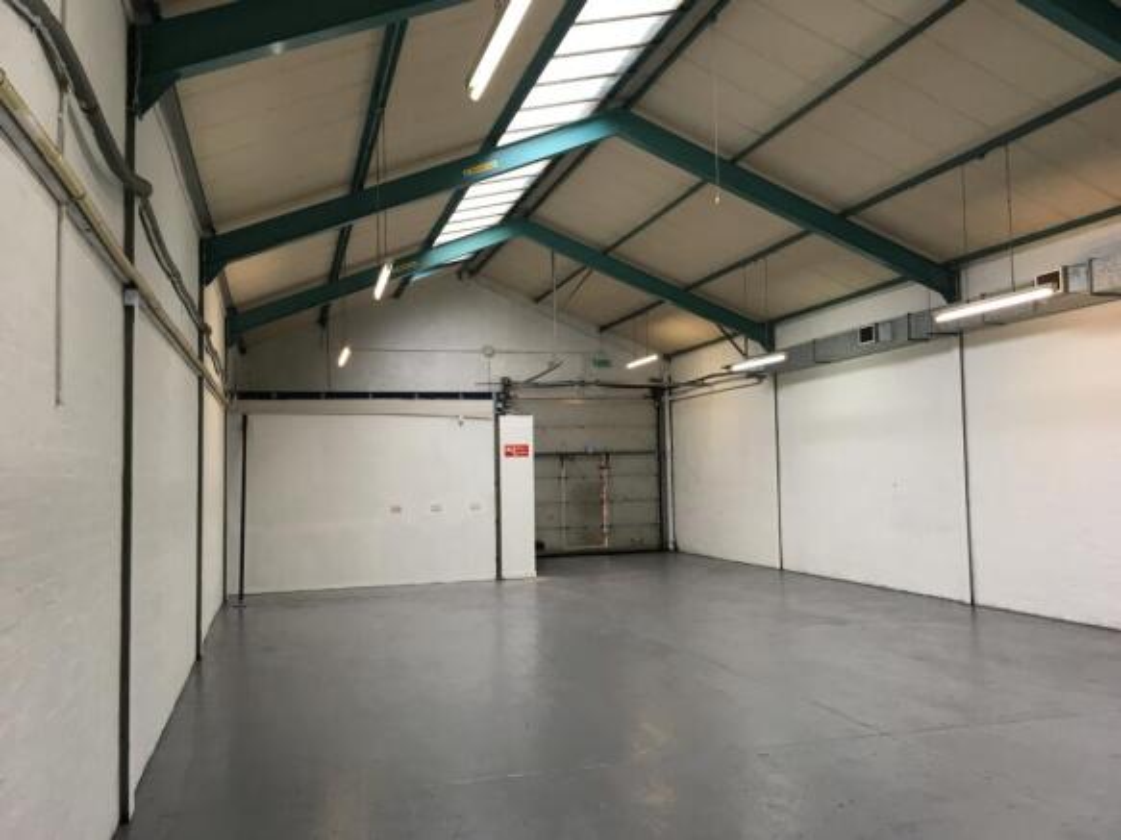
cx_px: 560
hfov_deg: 61.7
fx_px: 939
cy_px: 420
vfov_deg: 48.2
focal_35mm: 29
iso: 32
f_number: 2.2
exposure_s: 1/33
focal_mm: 4.15
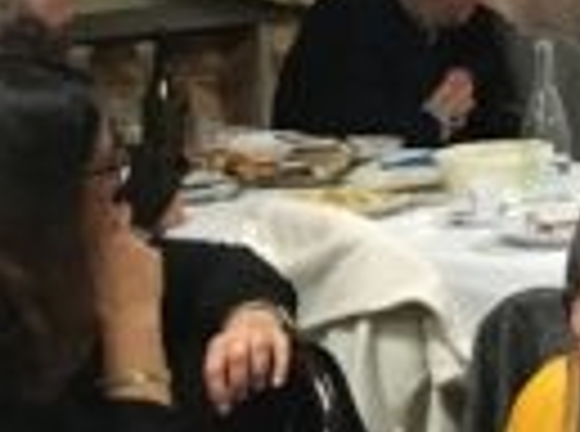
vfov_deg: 9.2
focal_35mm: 157
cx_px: 1551
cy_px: -148
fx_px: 2623
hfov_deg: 10.3
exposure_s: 1/33
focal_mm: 4.15
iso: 250
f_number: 2.2
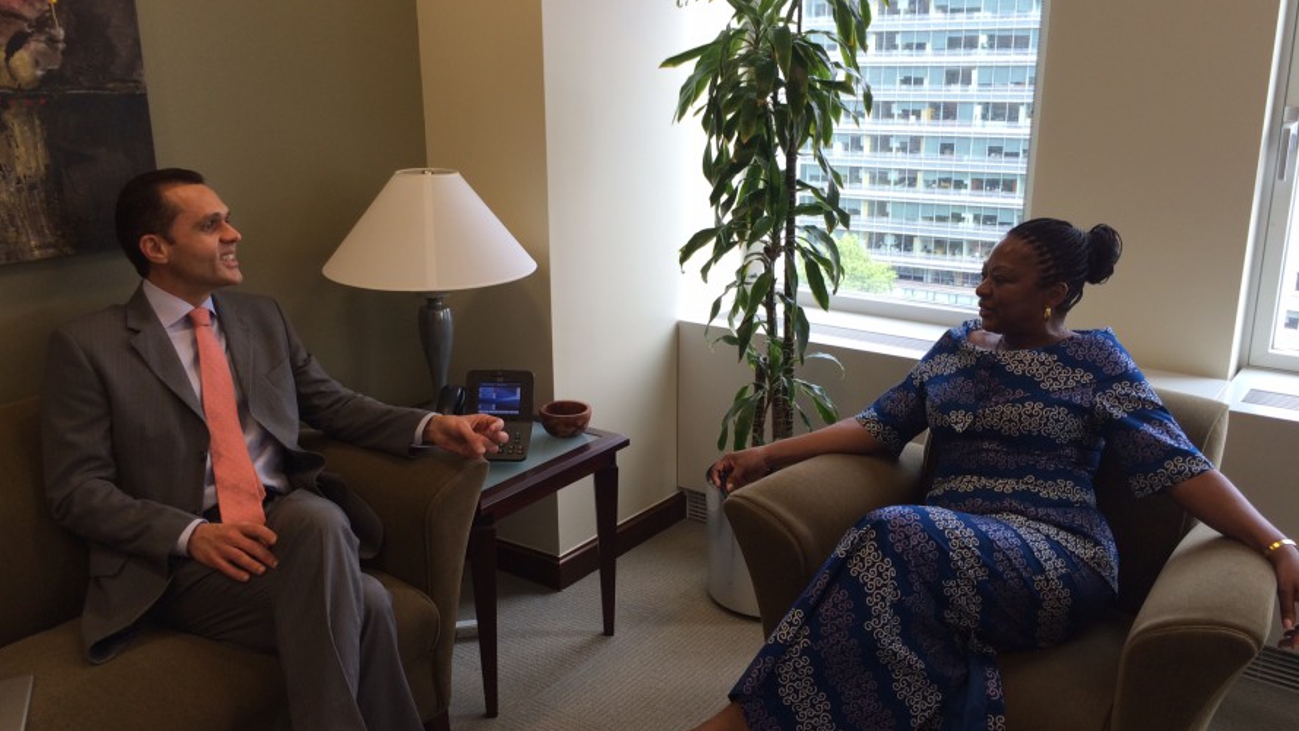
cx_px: 647
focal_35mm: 32
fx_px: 1102
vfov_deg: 36.7
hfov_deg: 61.0
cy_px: 365
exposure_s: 1/121
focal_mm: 4.15
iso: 32
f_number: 2.2
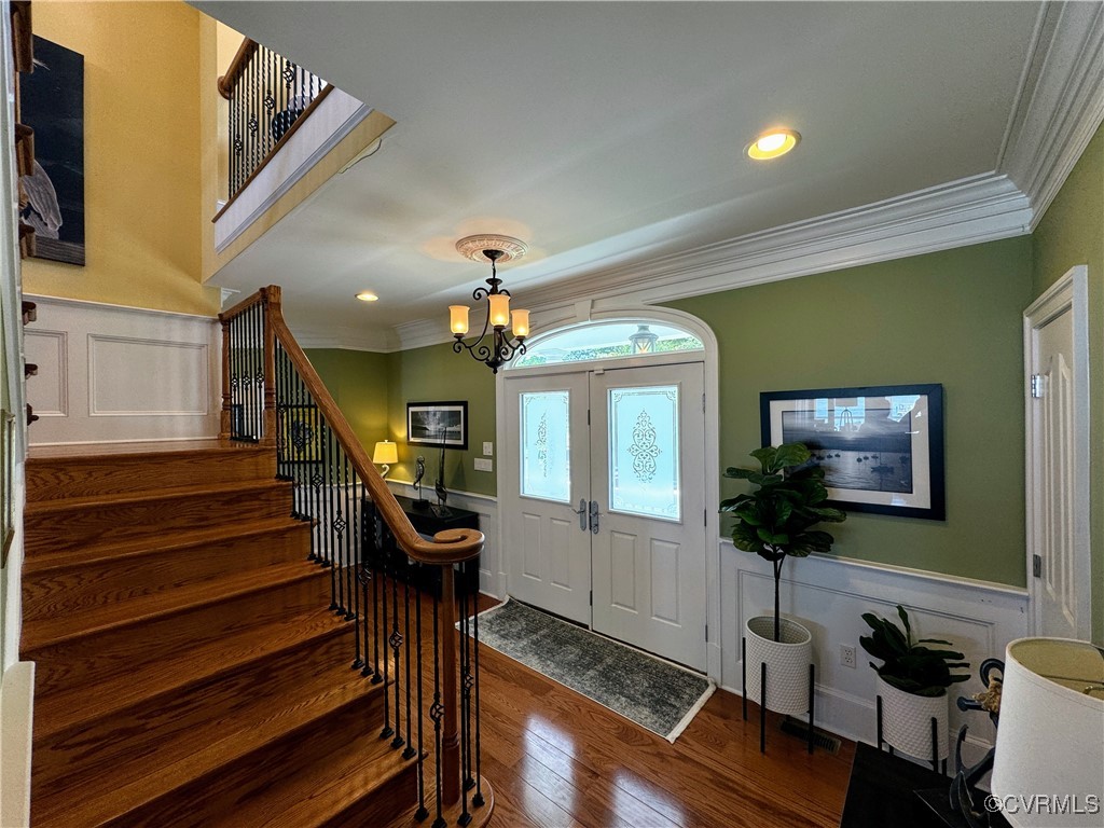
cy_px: 414
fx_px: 446
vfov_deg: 85.7
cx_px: 552
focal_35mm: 14
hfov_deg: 102.1
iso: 100
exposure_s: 1/120
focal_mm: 2.22
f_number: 2.2
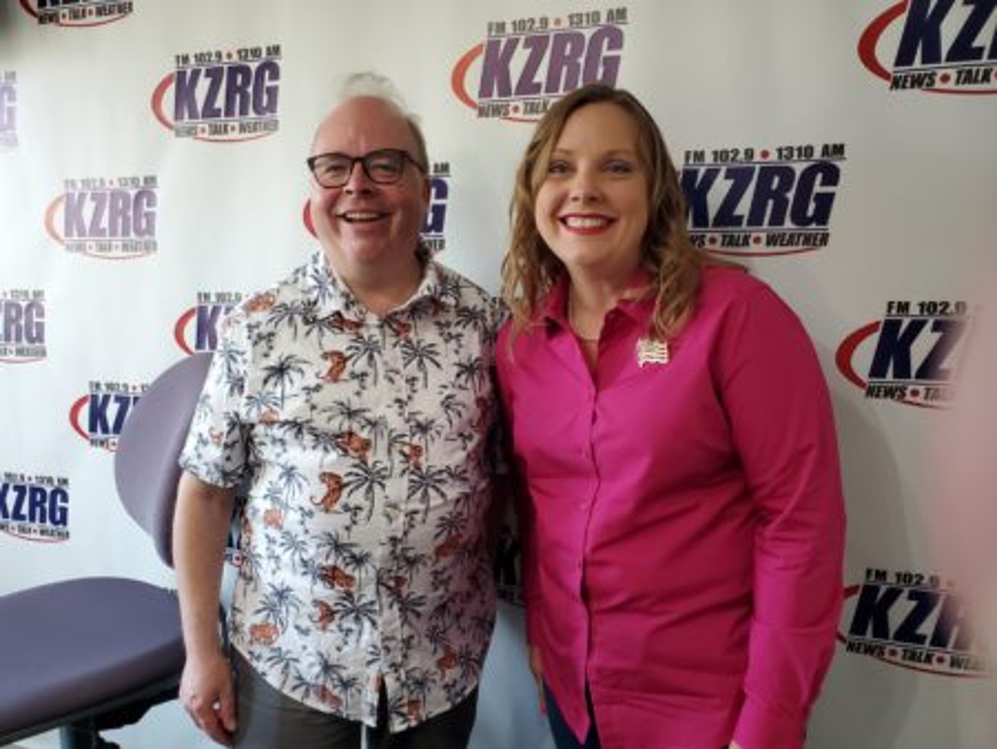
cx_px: 498
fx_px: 749
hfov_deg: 67.3
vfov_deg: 53.1
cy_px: 374
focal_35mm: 26
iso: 320
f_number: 2.4
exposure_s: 1/40
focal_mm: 4.3
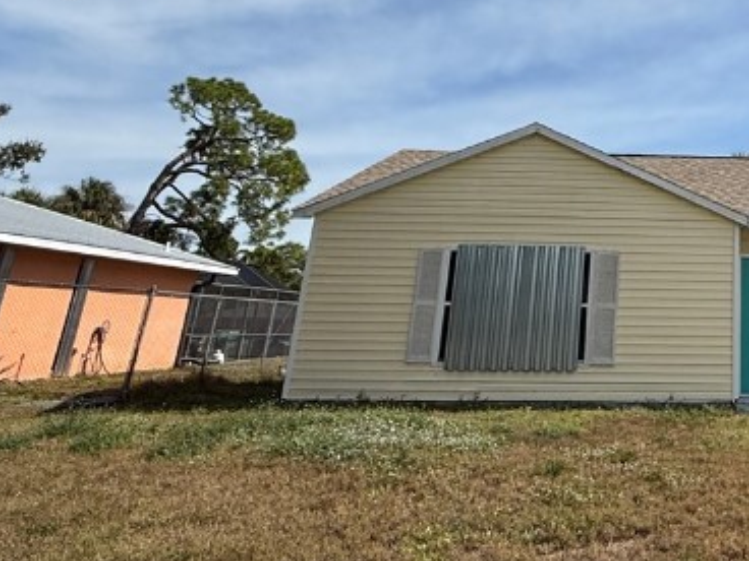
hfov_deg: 42.1
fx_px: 844
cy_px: 33
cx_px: 733
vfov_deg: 34.3
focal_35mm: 39
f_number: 2.2
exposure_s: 1/3891
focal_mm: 2.22
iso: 50
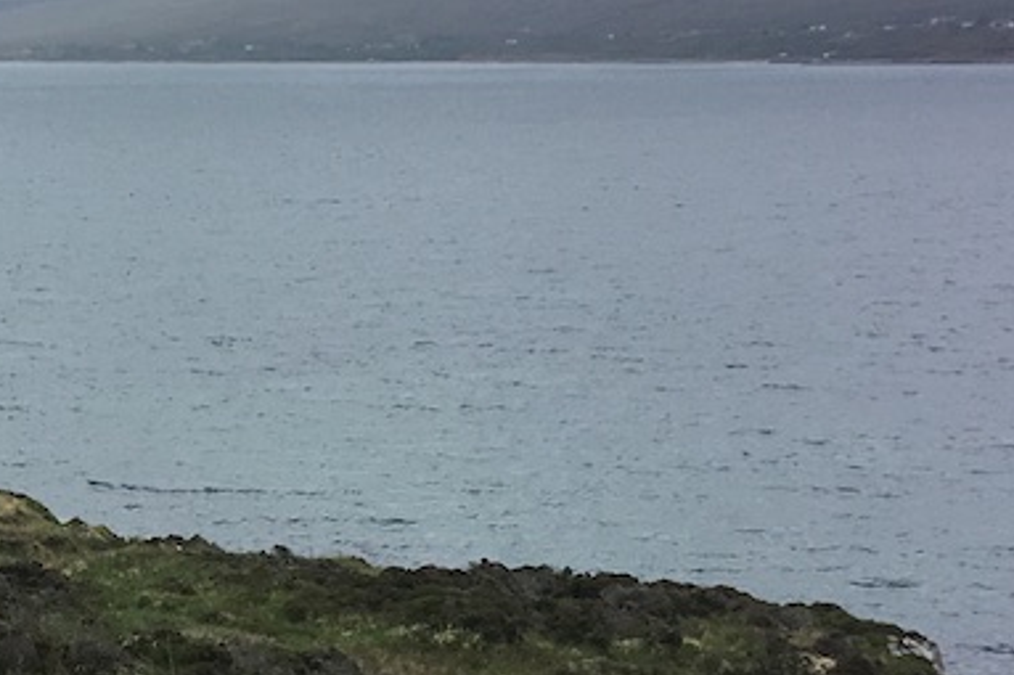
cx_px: -54
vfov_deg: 12.9
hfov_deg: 18.8
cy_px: 580
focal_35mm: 105
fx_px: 2956
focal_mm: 4.15
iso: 25
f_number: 2.2
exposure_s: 1/641
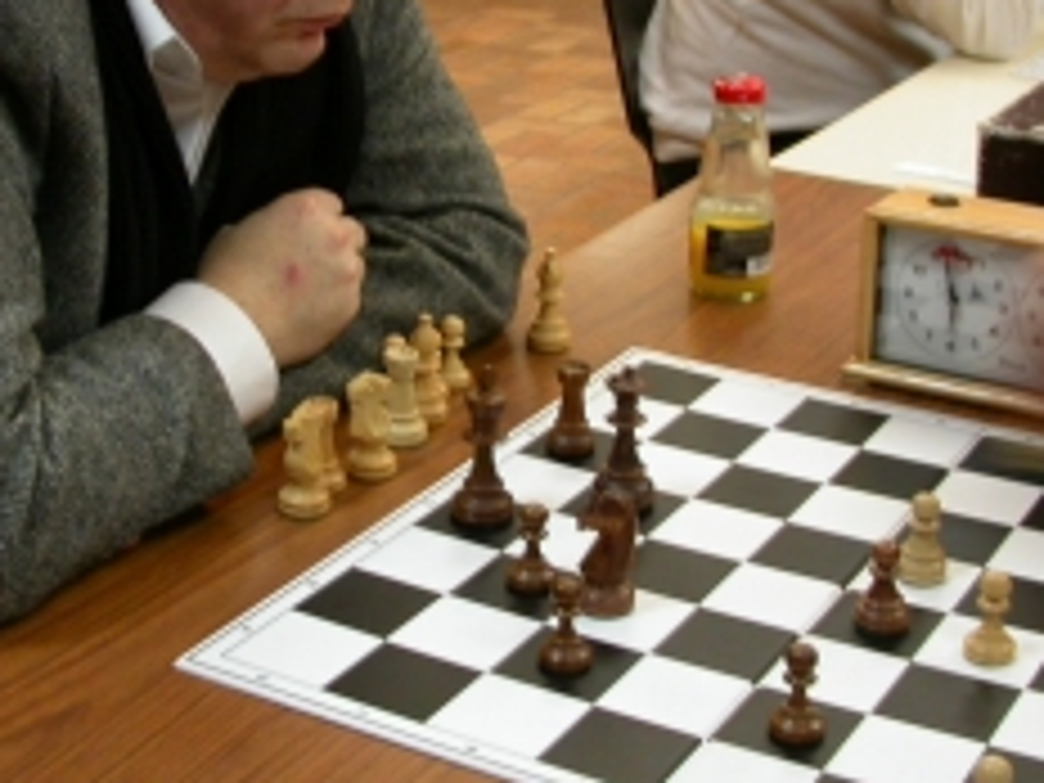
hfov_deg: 28.1
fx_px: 2081
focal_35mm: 69
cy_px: 248
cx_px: 436
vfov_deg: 21.2
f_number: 2.6
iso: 100
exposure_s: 1/12.1
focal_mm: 7.85
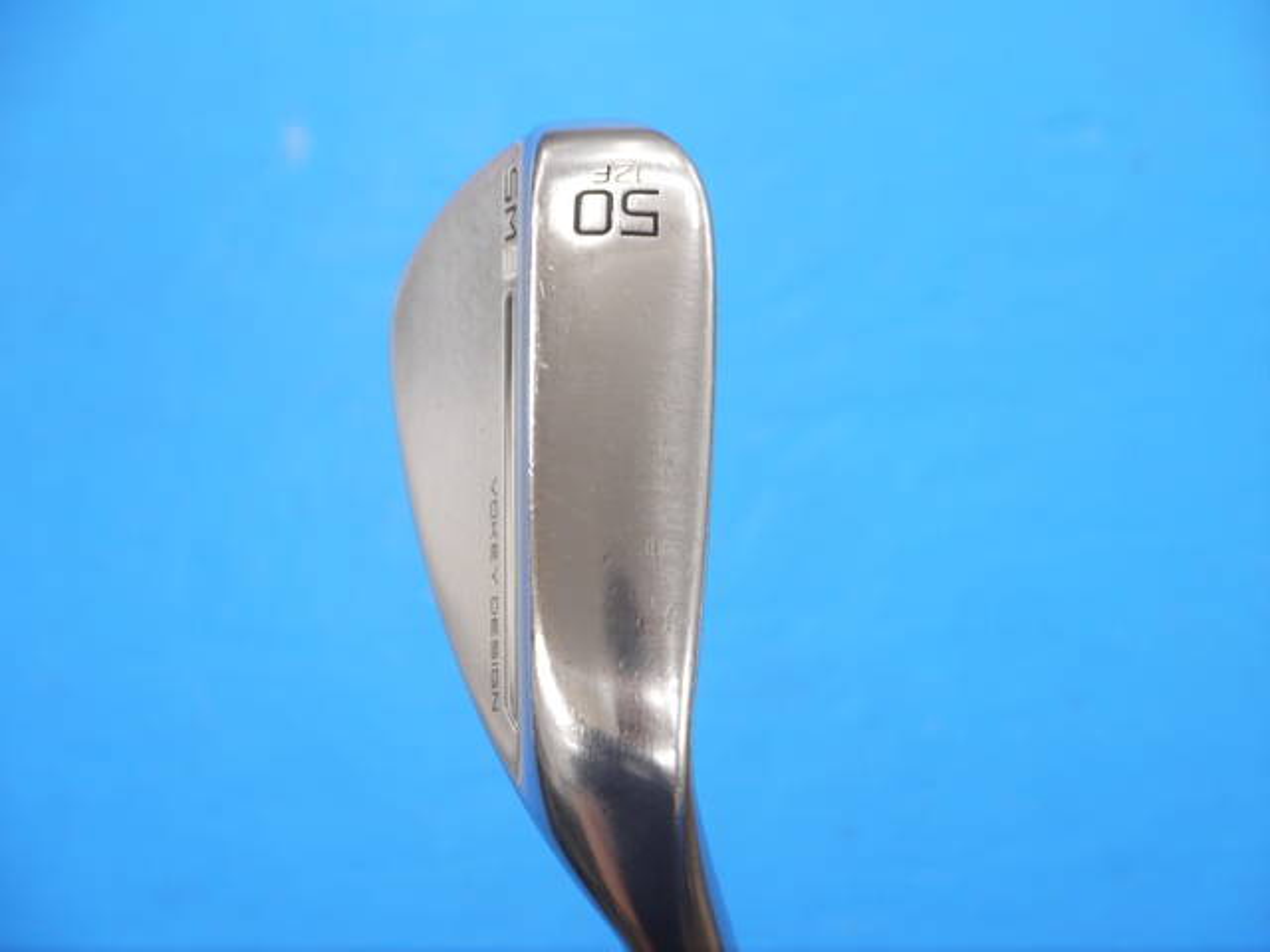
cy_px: 476
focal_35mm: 84
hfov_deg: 23.3
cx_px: 635
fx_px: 3082
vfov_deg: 17.6
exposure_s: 1/80
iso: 640
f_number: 5.6
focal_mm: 42
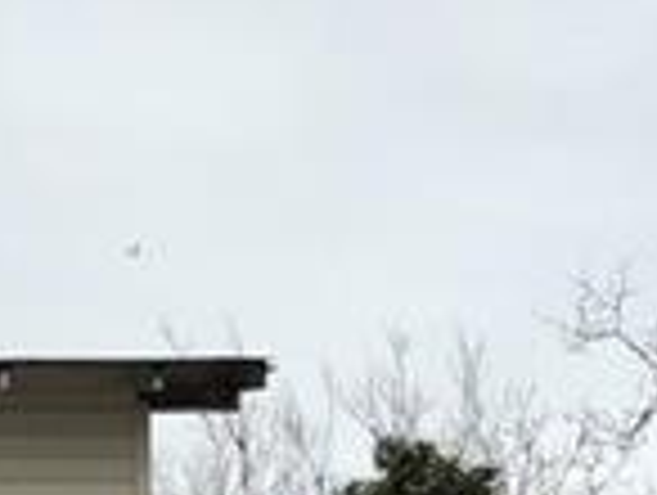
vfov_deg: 9.3
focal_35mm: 147
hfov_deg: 12.7
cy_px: 1062
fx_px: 2795
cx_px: -333
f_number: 1.8
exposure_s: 1/382
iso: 20
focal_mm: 3.99
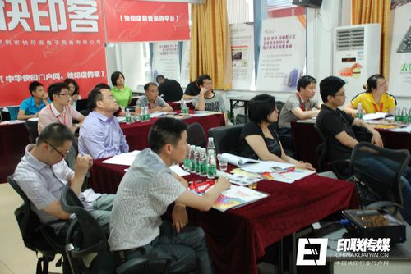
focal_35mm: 42
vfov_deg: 31.9
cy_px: 137
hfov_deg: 46.4
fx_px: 480
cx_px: 206
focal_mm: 28
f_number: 4.5
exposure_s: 1/8
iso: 400
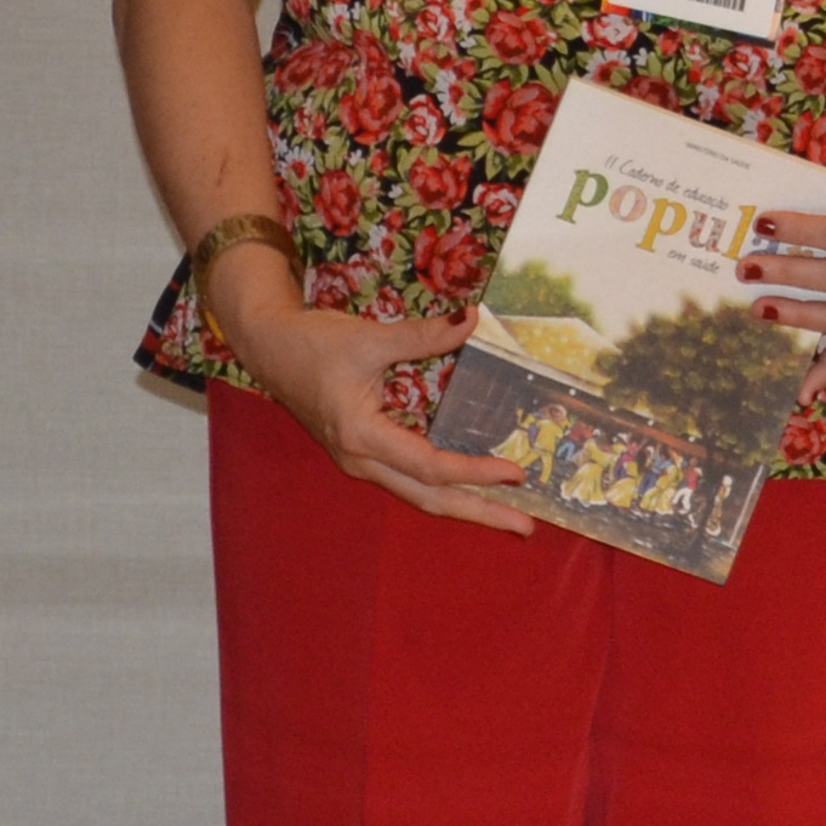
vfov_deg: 4.1
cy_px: 286
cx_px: 1640
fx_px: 11636
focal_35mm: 431
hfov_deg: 4.0
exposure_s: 1/60
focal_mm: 50
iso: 400
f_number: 6.3
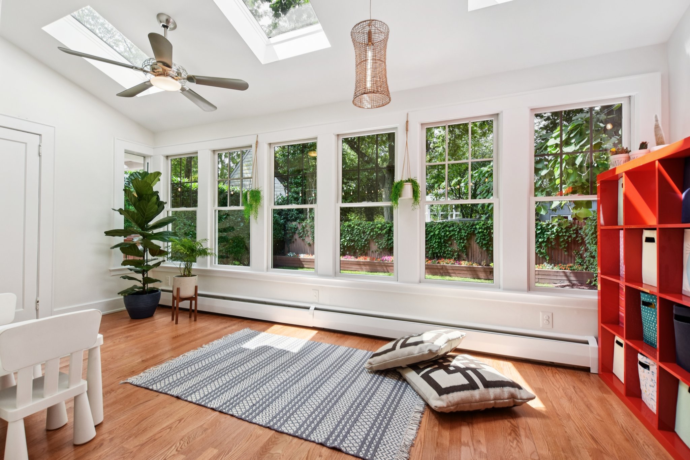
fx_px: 287
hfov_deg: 100.4
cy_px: 230
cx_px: 345
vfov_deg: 77.3
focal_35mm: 15
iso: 500
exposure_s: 1/200
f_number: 7.1
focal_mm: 10
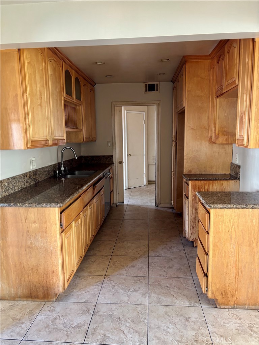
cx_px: 130
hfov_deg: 53.1
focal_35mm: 26
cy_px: 172
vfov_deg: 67.3
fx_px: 259
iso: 320
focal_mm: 5.96
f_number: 1.6
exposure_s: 1/60
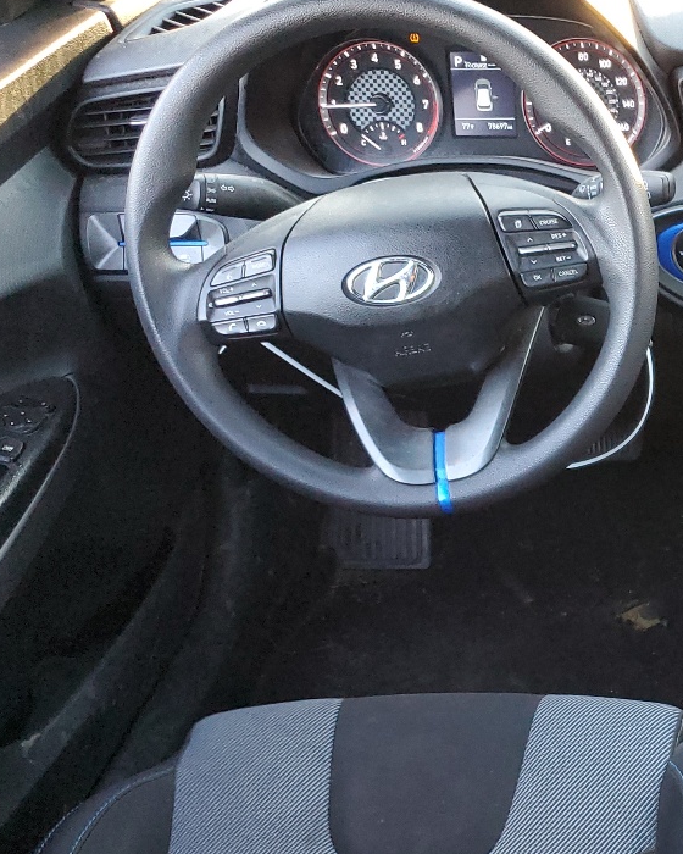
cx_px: 845
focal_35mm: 58
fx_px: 1466
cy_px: 606
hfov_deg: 23.7
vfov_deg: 32.1
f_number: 1.5
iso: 176
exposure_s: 1/60.2
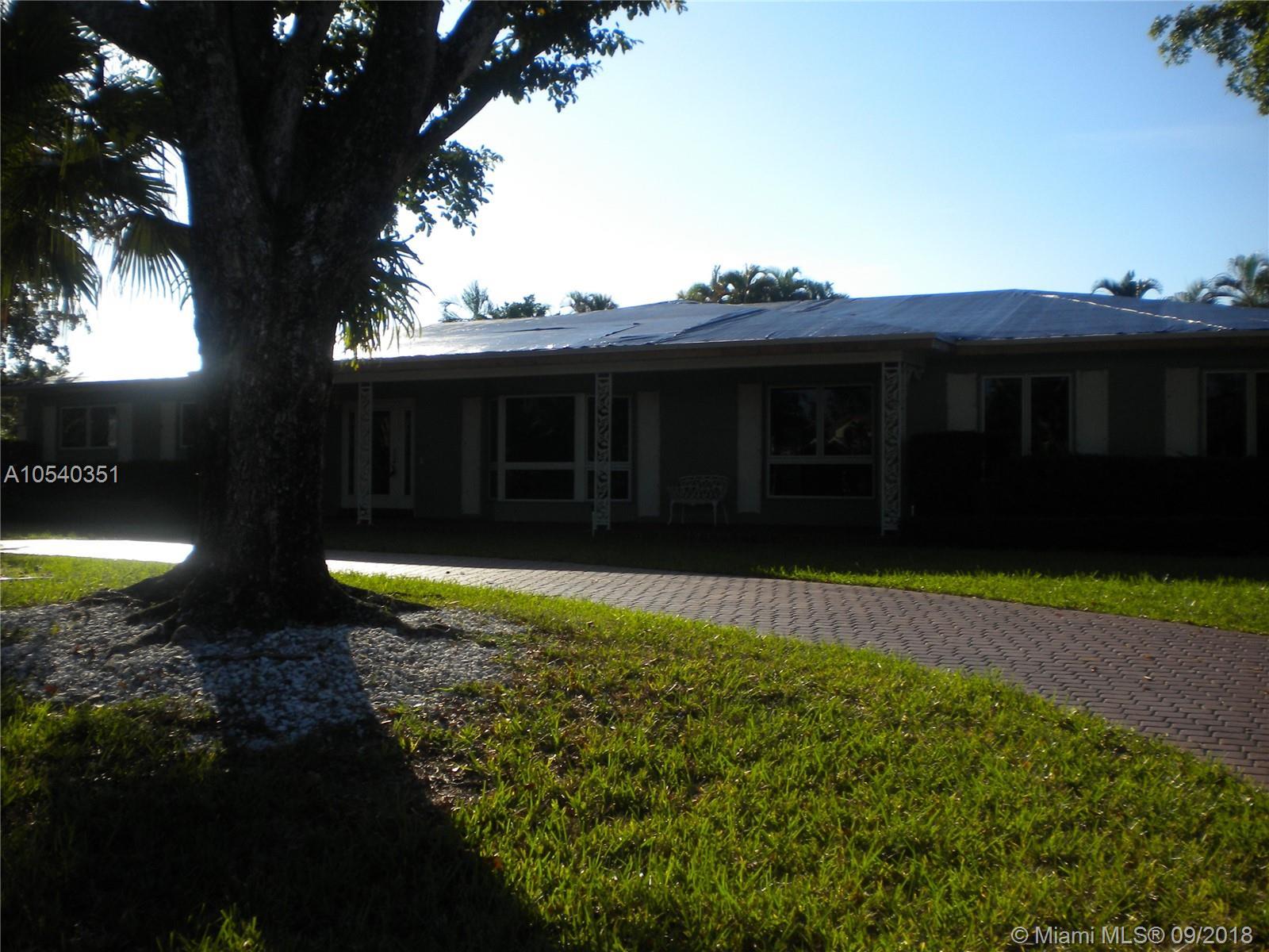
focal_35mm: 35
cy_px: 476
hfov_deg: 52.6
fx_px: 1283
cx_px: 634
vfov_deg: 40.7
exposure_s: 1/620
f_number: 4.6
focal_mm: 6.3
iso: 80
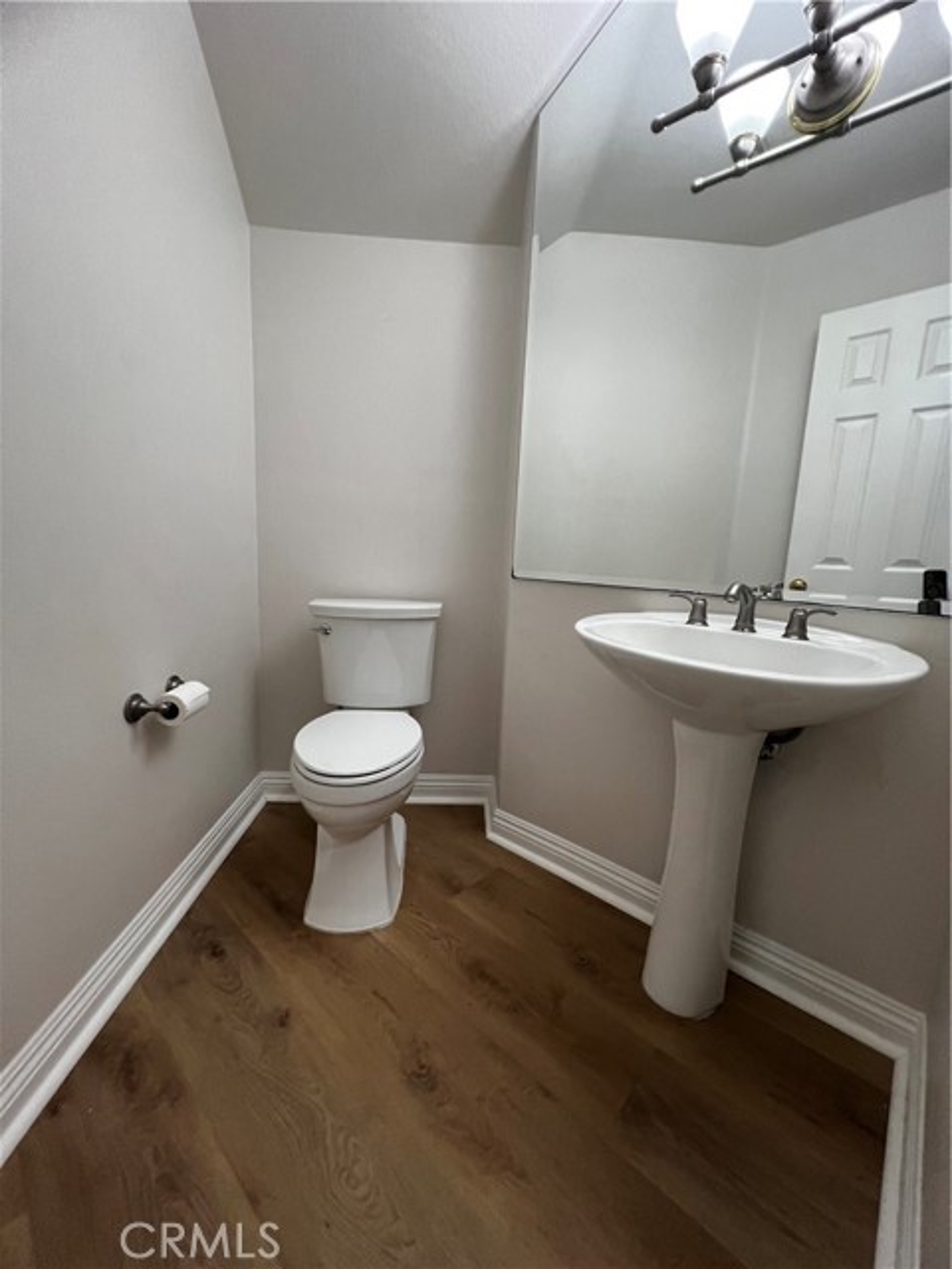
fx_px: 477
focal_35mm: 13
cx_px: 476
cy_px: 634
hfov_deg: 89.9
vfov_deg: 106.2
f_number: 1.8
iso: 250
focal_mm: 1.57
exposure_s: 1/120
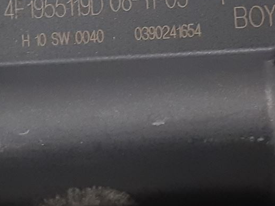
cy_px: 26
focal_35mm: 102
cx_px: 98
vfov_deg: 14.4
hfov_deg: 19.2
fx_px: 811
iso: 200
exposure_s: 1/50
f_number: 1.7
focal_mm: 3.93
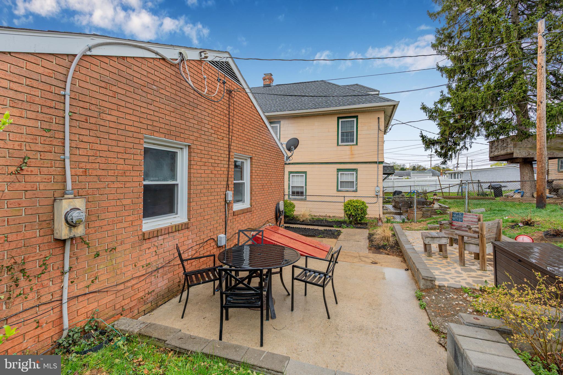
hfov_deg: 96.7
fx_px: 250
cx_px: 282
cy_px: 188
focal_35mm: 16
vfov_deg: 73.7
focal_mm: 16
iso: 100
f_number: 8
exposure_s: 1/160
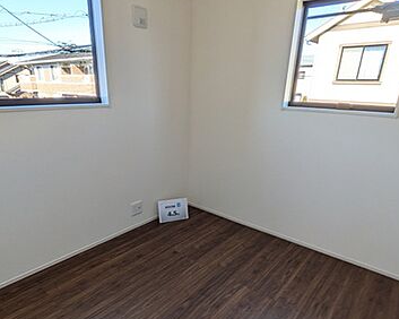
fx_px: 283
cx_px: 187
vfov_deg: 58.0
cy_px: 199
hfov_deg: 70.2
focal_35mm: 24
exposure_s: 1/313
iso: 50
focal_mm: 1.83
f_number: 2.2
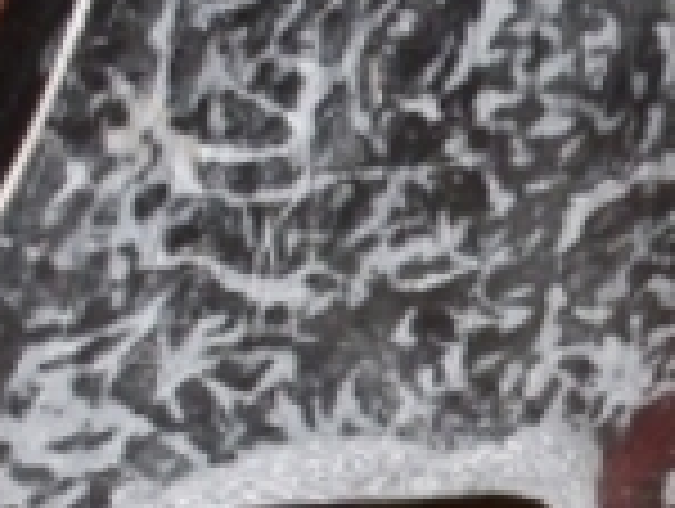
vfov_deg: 9.1
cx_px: 832
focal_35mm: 162
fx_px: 3164
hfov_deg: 11.9
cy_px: 544
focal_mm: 6.3
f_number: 2.8
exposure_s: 1/45
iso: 100
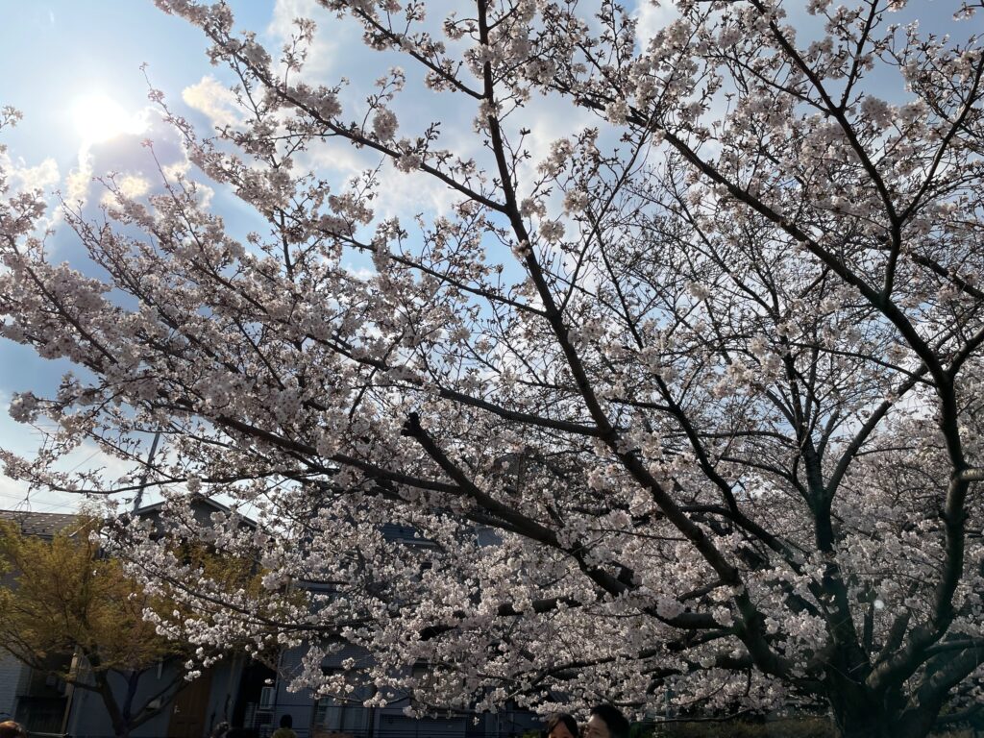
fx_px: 739
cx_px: 492
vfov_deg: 53.1
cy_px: 369
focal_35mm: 26
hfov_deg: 67.3
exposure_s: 1/7813
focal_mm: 4.2
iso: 32
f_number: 1.6
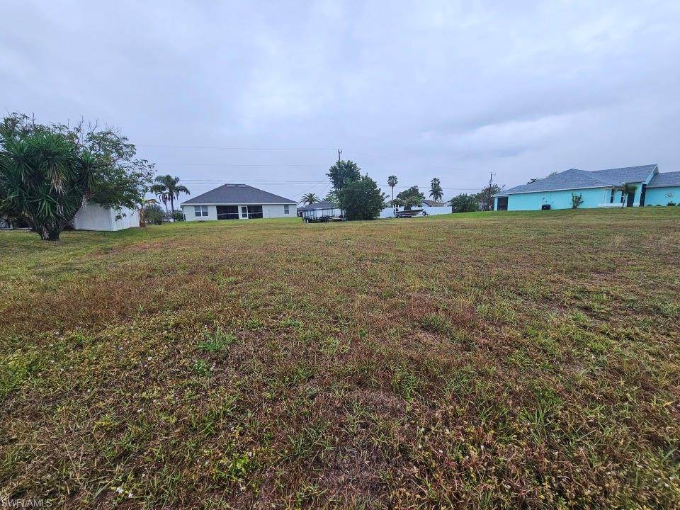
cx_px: 340
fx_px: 255
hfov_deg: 106.2
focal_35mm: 13
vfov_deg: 89.9
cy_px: 255
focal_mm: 2.2
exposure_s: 1/214
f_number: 2.2
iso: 80
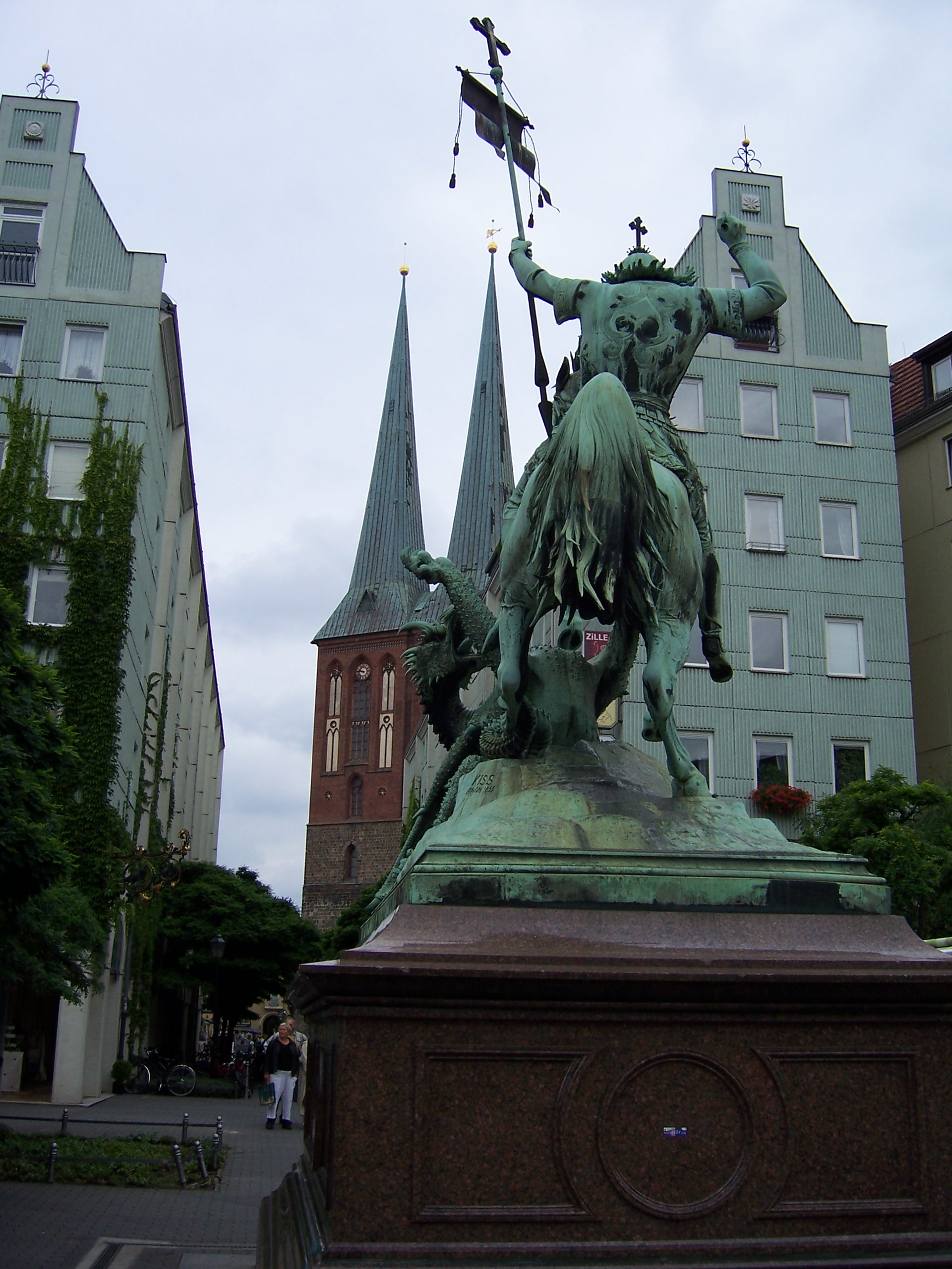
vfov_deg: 51.4
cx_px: 476
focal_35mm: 36
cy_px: 634
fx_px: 1320
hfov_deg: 39.7
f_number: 3
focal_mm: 6
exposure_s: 1/1000
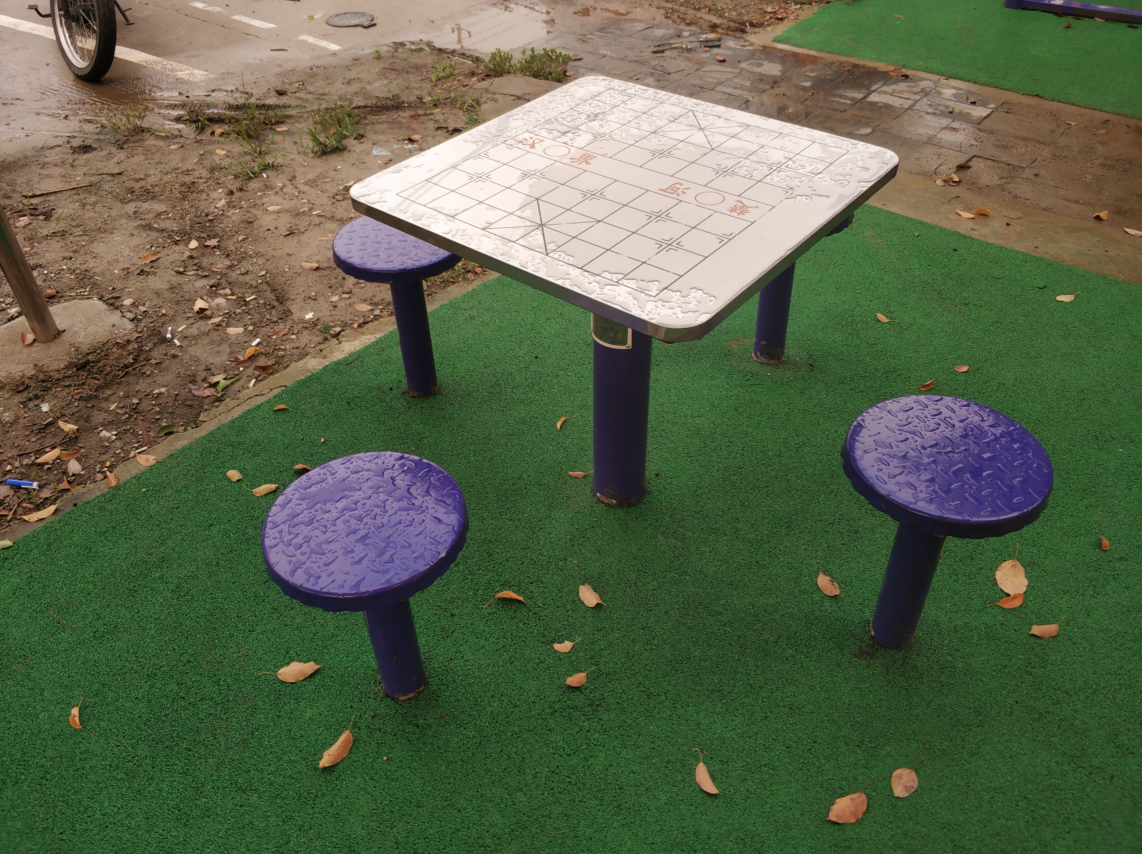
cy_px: 427
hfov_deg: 65.4
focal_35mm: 27
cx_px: 571
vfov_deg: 51.3
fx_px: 890
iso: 142
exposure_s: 1/302
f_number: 1.8
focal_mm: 3.82
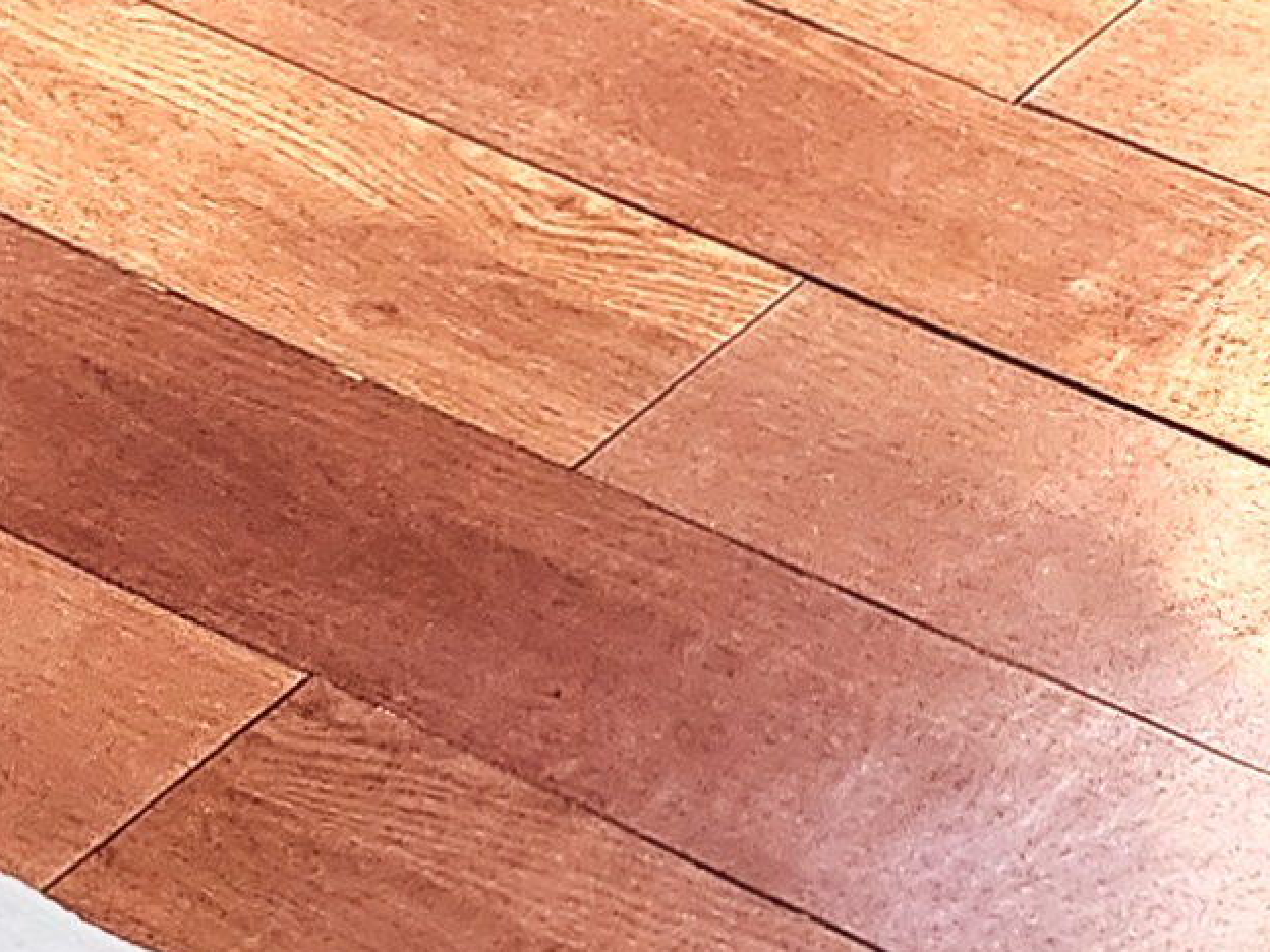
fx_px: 5393
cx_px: 2029
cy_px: -1641
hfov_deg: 12.6
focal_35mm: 147
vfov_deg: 8.8
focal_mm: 5.4
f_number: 1.8
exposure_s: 1/120
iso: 800
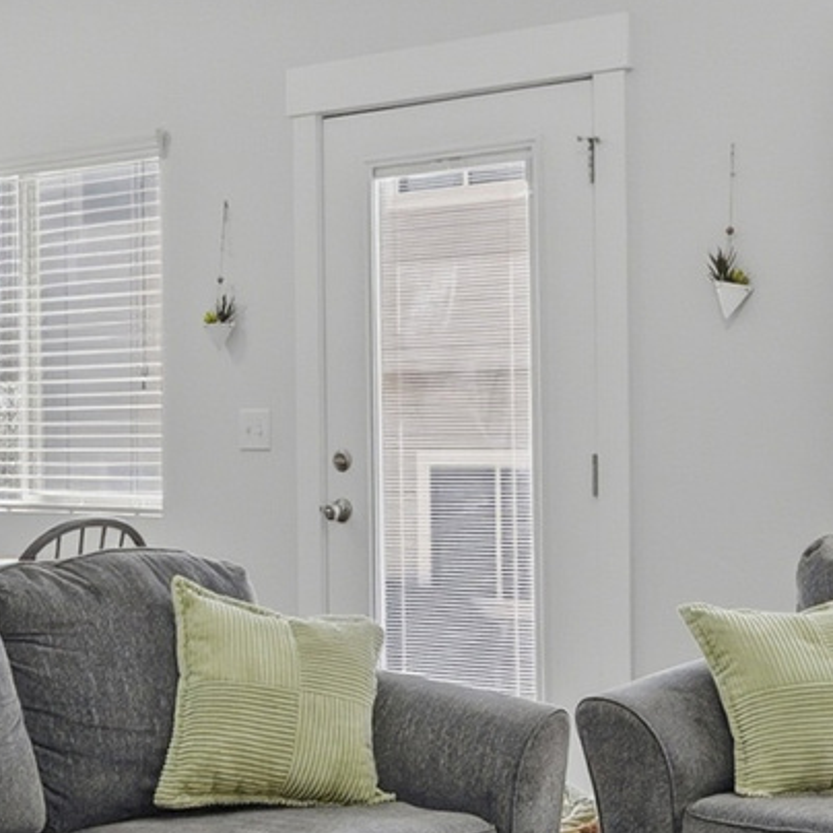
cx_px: 266
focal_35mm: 69
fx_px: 1879
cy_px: 438
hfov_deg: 24.9
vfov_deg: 25.0
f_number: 9
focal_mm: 16
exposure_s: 1/800
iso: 250
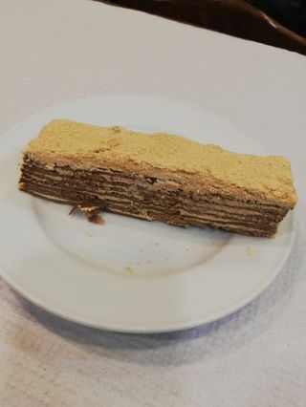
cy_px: 204
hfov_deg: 53.1
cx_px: 153
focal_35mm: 26
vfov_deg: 67.3
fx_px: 306
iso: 200
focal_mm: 3.81
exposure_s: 1/50
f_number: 2.2
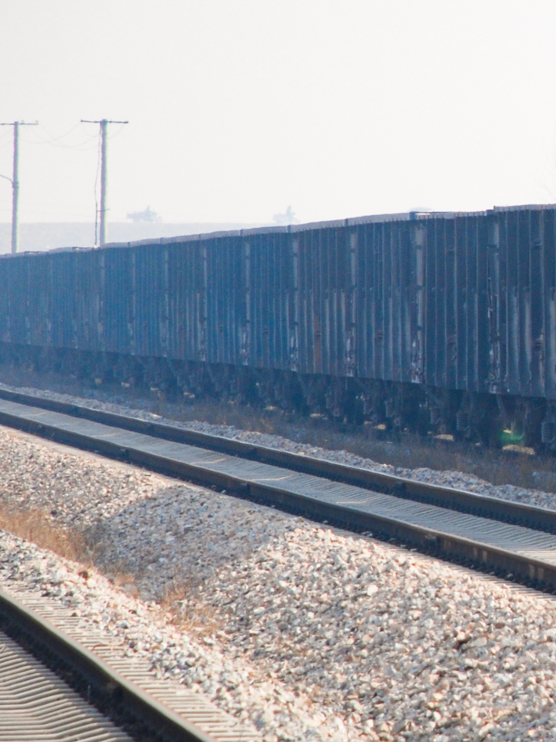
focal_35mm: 527
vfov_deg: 3.8
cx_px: 787
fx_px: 11293
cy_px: 294
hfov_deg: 2.8
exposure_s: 1/500
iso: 180
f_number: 5.6
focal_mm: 135
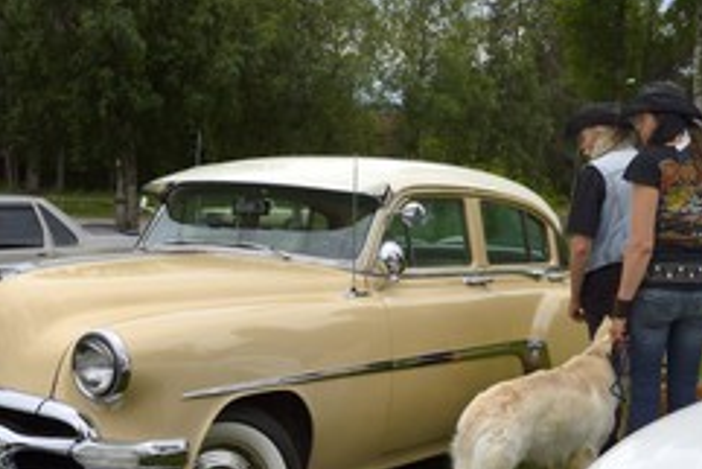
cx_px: 376
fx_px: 1190
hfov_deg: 32.9
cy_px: 344
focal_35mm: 61
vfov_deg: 22.1
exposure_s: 1/100
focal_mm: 35
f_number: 14
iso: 800
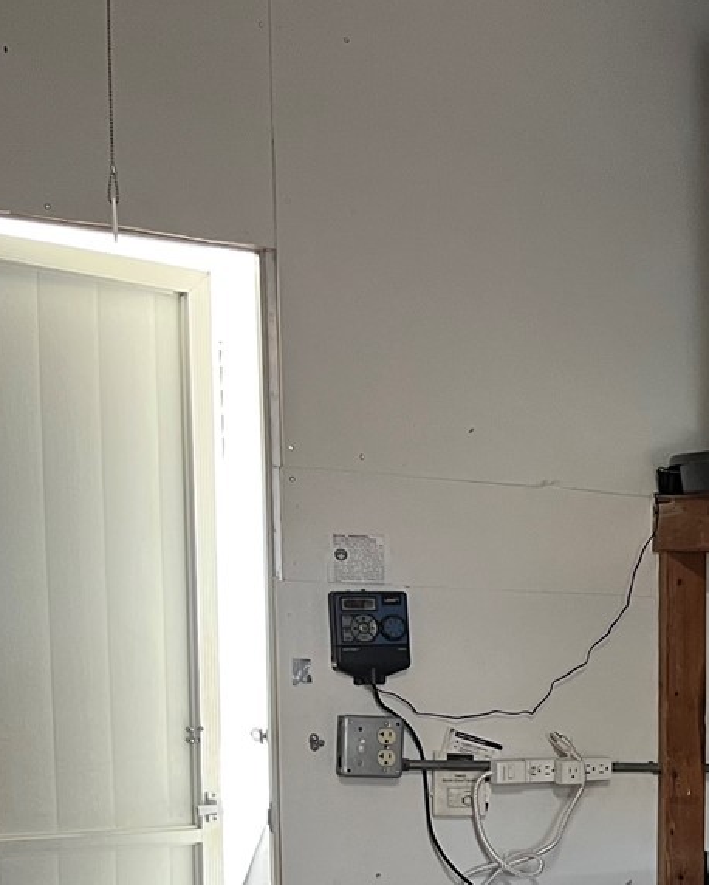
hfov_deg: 19.5
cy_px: 897
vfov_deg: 25.4
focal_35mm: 71
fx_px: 1861
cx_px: 972
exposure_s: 1/60
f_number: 1.6
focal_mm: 5.1
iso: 80
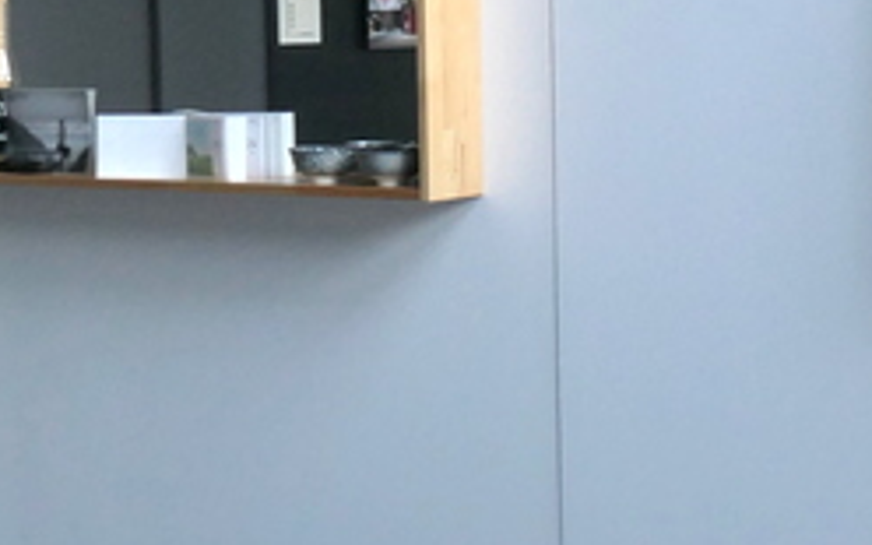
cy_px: 104
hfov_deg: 20.0
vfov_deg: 12.9
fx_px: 2400
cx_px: 854
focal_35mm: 101
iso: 400
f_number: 3.3
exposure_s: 1/60
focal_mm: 8.8
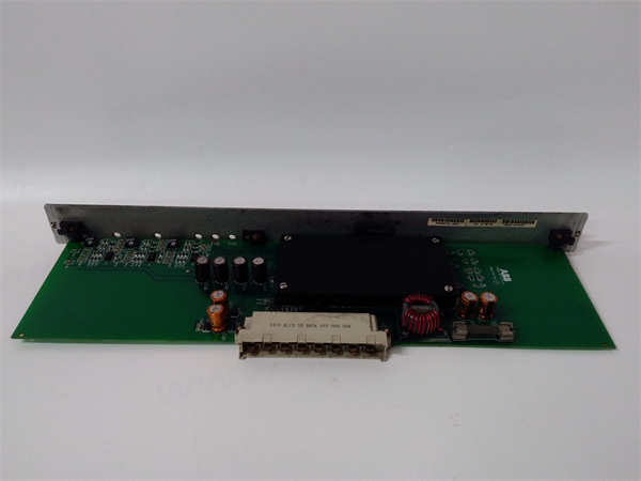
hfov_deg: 65.3
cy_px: 240
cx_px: 320
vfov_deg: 51.4
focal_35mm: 27
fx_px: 500
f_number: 2
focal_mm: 3.79
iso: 312
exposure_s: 1/33
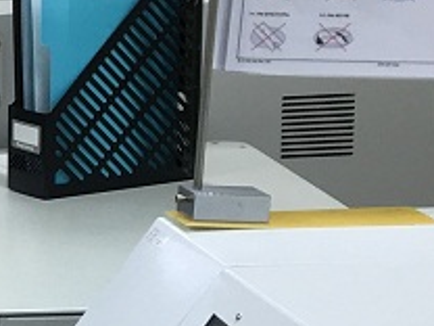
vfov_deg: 8.8
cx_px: -680
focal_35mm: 169
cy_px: 224
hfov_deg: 9.9
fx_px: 2119
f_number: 2.2
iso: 25
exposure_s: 1/40
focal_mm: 4.15
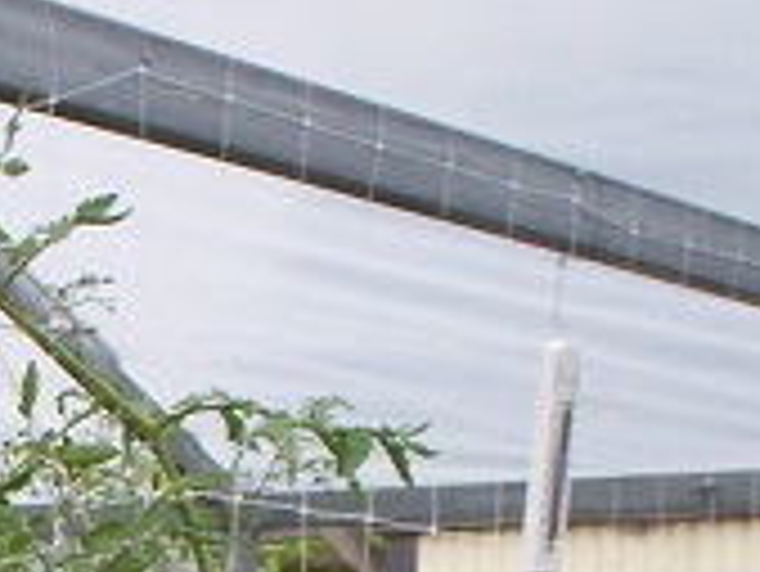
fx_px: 3735
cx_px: -652
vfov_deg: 8.3
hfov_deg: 10.8
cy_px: 1203
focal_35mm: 170
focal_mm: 5.9
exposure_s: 1/312
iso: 100
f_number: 4.5
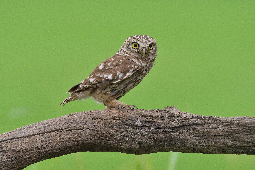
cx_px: 128
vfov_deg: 1.8
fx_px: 5312
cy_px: 85
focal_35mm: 750
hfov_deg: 2.7
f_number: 7.1
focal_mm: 500
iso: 1000
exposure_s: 1/640
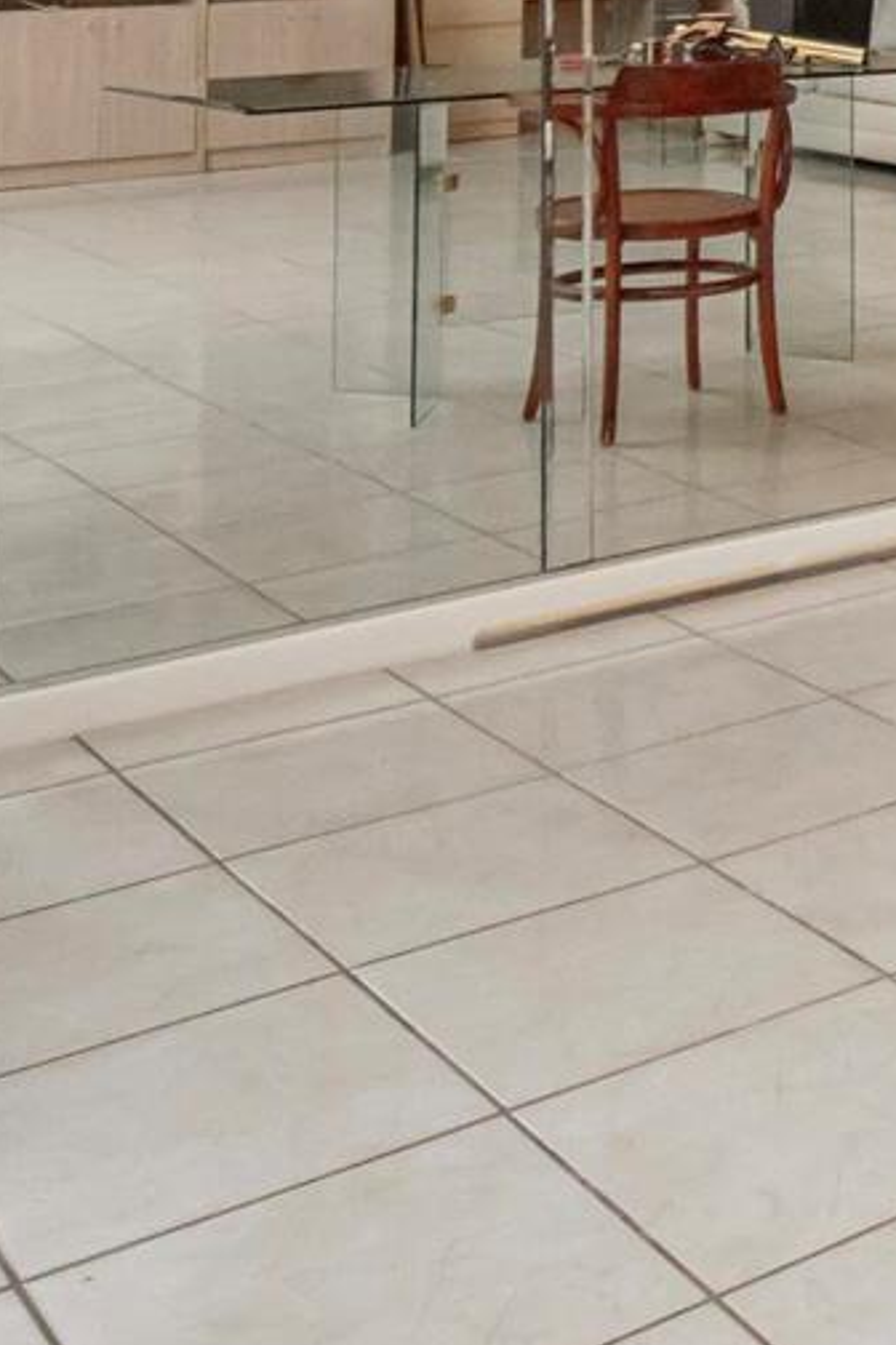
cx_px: 1392
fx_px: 2277
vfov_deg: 29.7
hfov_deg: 19.1
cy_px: -121
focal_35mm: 61
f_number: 4.5
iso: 1600
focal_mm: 10
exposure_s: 1/60
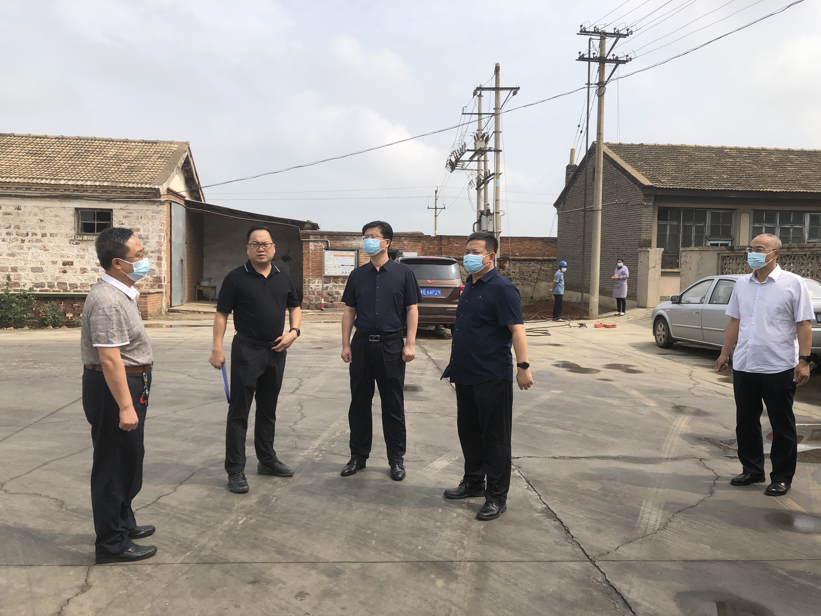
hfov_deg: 63.4
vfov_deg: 49.7
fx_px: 664
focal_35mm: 28
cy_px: 308
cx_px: 410
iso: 20
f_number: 1.8
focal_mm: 4
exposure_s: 1/2667
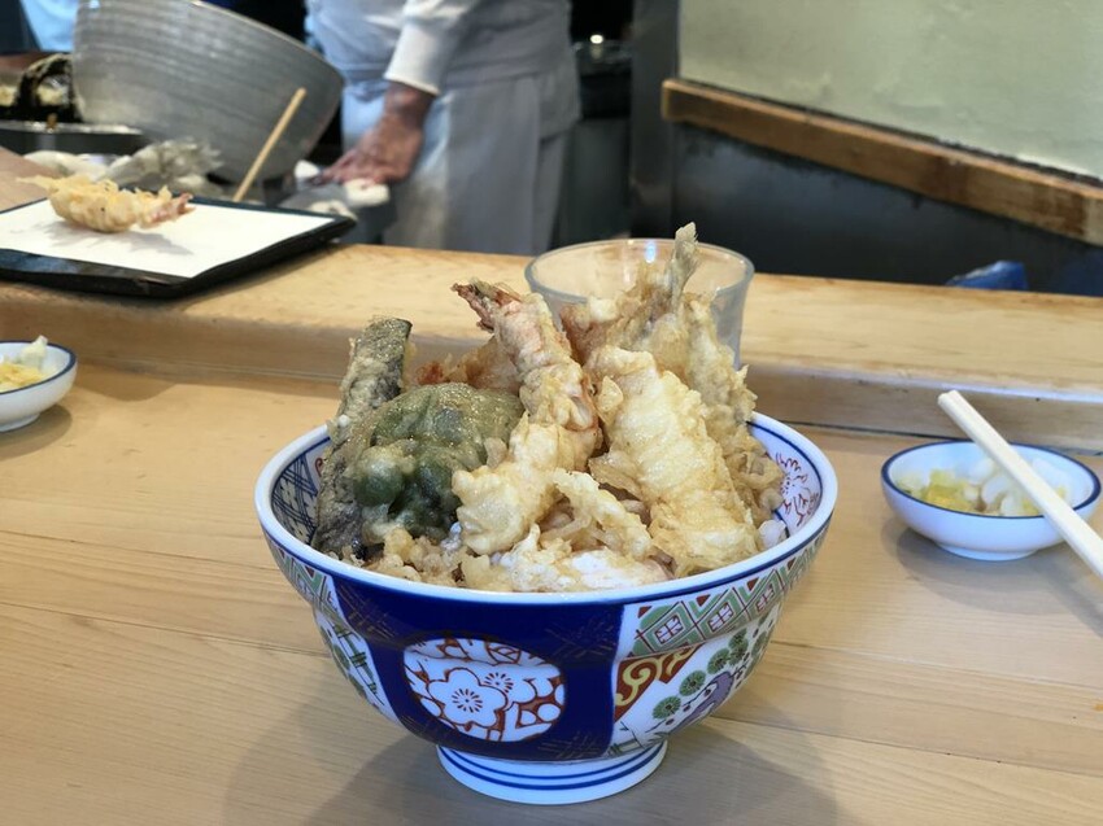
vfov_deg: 28.0
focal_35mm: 52
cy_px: 413
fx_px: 1656
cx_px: 552
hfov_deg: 36.8
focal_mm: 6
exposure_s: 1/33
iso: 100
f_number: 2.4
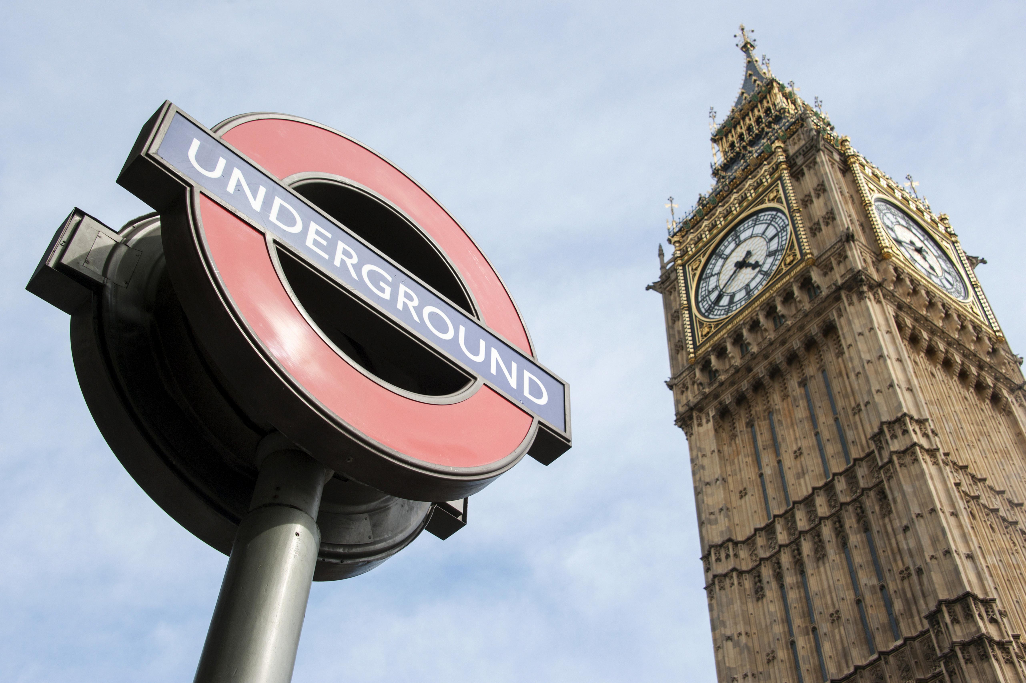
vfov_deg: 33.4
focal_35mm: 40
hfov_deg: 48.5
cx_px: 513
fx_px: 1139
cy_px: 342
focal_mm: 40
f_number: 11
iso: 400
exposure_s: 1/320
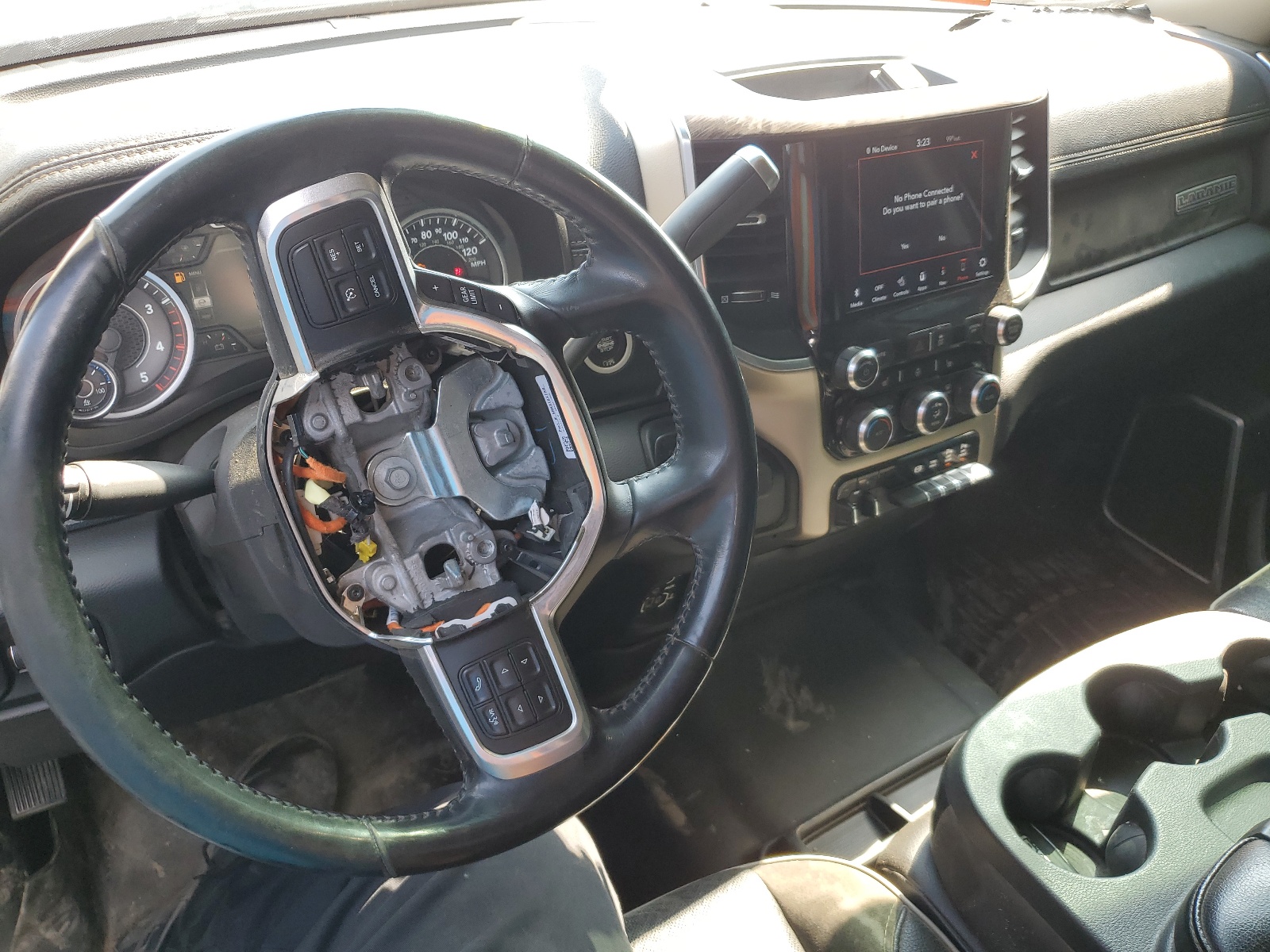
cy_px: 476
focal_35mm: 26
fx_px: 954
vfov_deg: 53.1
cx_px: 635
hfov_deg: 67.3
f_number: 1.5
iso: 51
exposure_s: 1/120
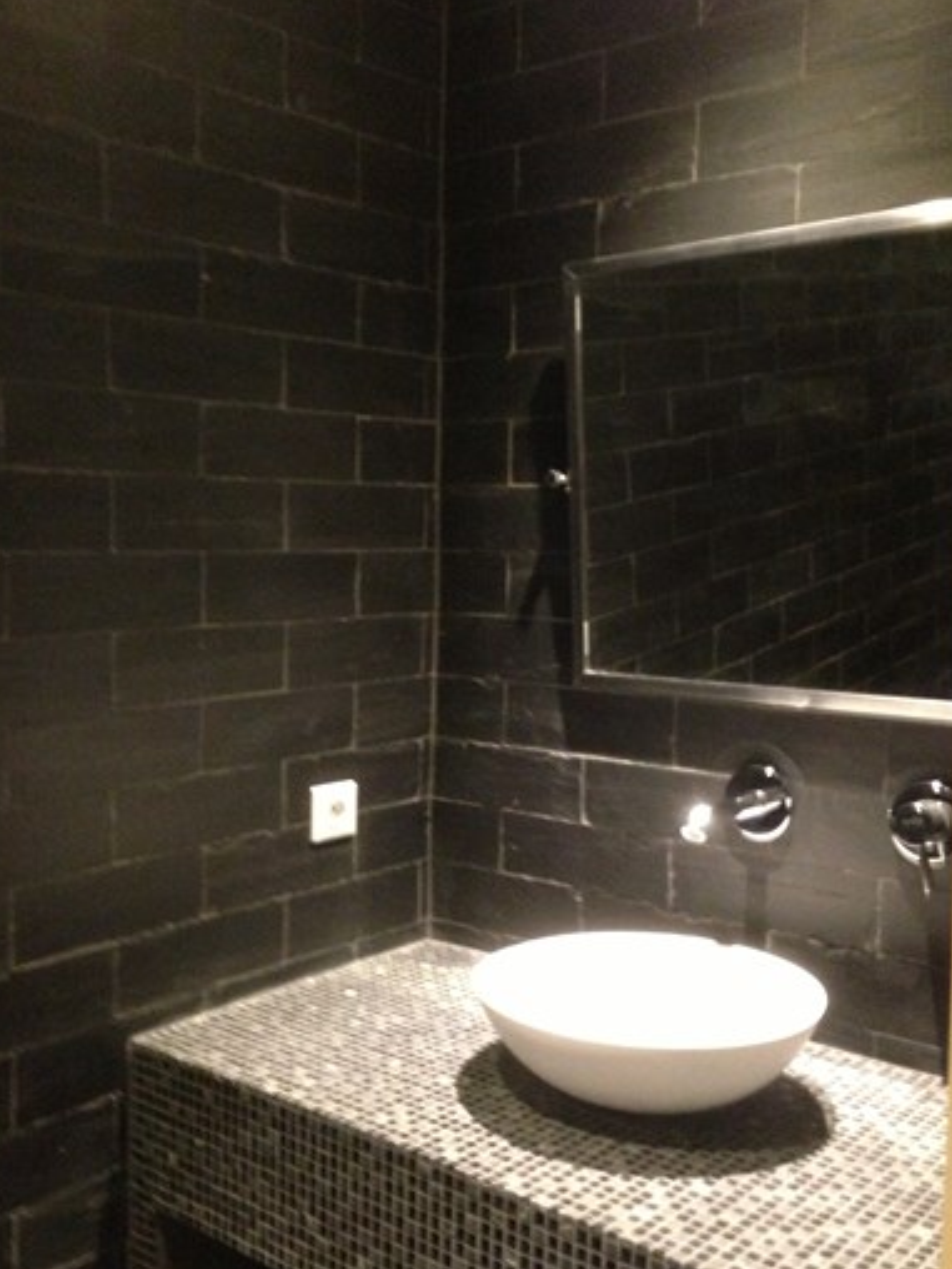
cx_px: 415
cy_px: 659
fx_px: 1430
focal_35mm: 39
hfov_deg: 36.8
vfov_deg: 47.9
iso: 800
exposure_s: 1/15
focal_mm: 4.13
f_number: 2.4
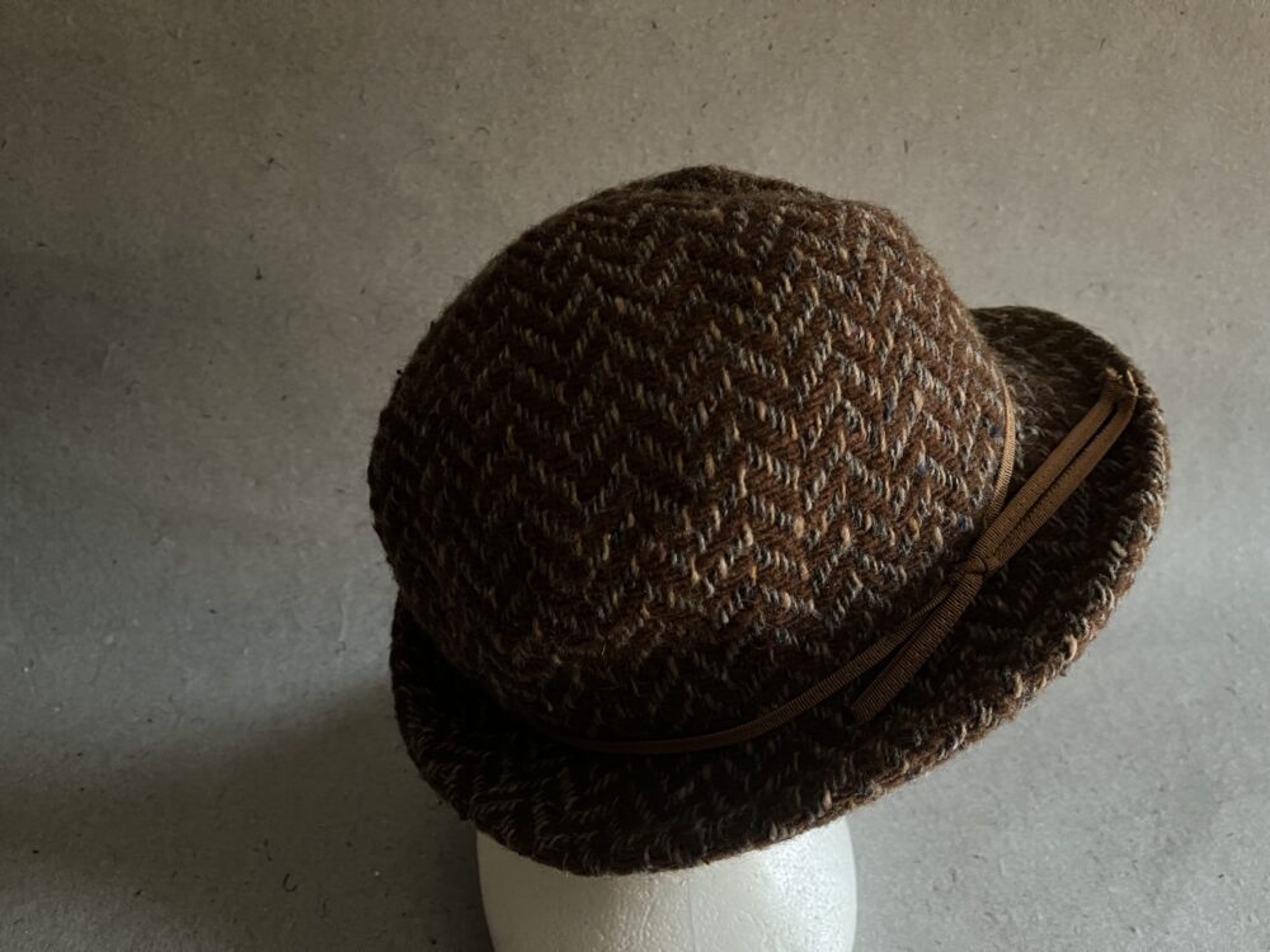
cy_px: 476
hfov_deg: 67.3
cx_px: 635
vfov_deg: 53.1
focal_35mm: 26
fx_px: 954
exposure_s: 1/30
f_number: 1.6
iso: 1000
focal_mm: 5.1
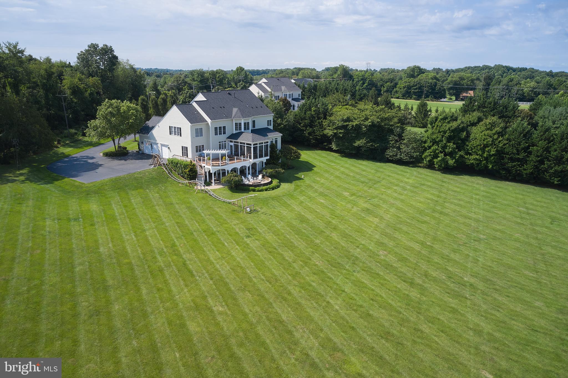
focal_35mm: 28
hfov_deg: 65.5
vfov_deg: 46.4
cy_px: 189
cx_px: 284
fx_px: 442
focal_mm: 10.26
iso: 100
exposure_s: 1/320
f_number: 5.6
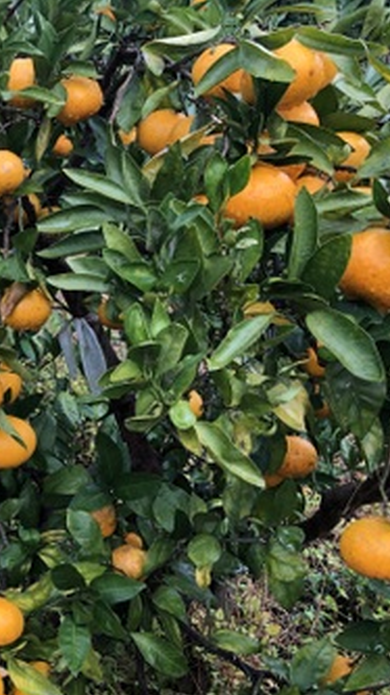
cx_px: -98
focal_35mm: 44
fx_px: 810
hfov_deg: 24.2
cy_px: 323
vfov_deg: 46.4
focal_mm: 3.99
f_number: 1.8
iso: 32
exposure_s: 1/120
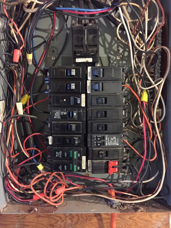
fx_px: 191
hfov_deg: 48.2
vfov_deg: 61.7
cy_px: 114
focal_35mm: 29
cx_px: 86
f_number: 2.2
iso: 400
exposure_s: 1/15
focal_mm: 4.15
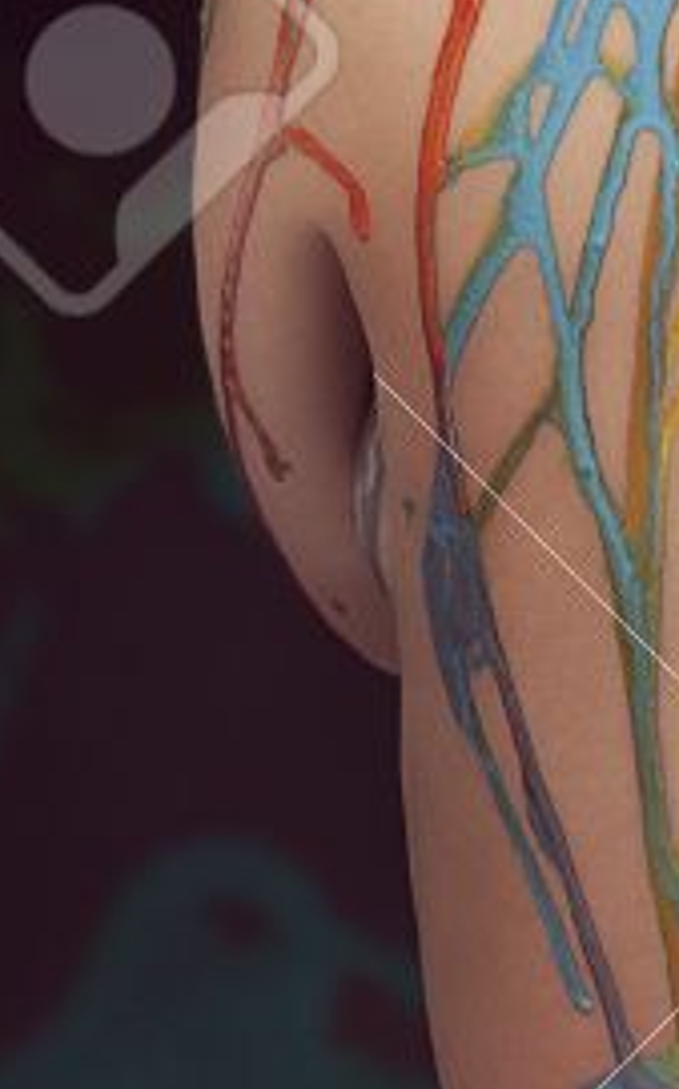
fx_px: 16814
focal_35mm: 567
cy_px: 812
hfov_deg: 2.3
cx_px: 1432
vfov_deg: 3.7
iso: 100
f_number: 11
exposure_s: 1/125
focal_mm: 116
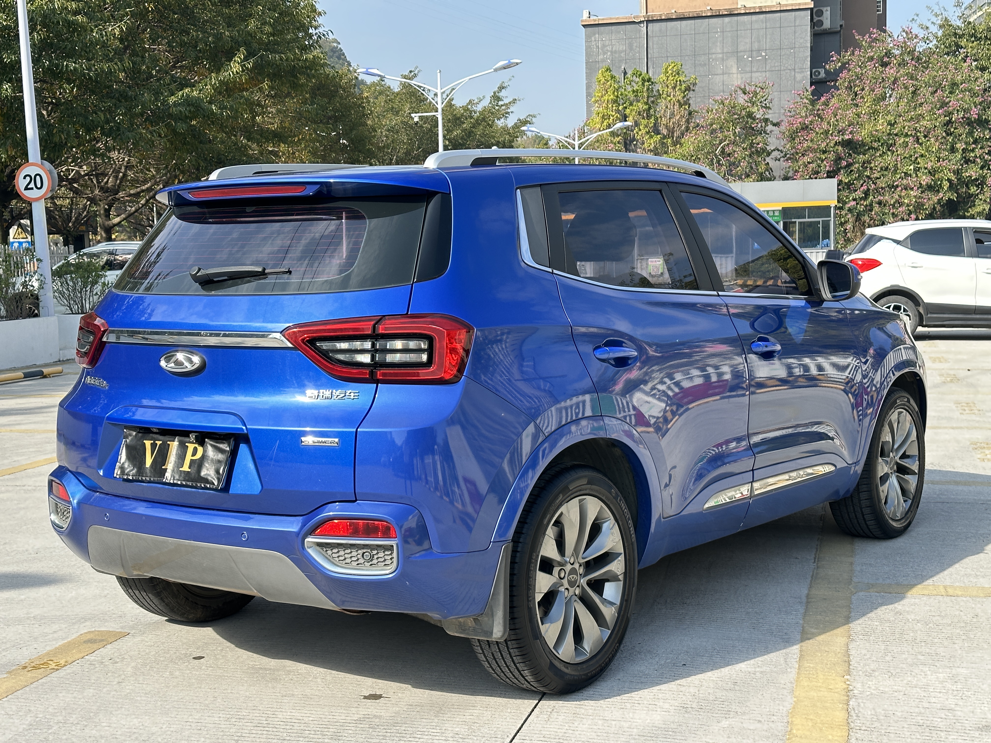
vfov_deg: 30.3
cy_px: 372
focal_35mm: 48
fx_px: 1374
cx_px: 496
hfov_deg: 39.7
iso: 64
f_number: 1.78
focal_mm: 6.86
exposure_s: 1/1212
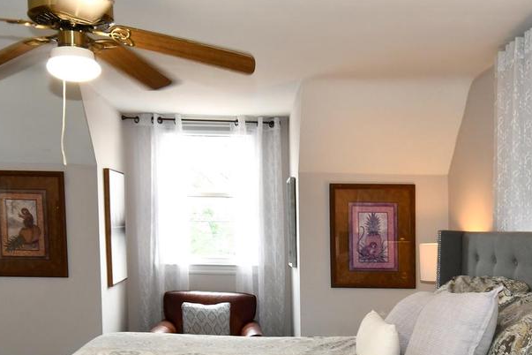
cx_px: 244
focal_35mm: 43
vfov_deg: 29.6
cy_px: 333
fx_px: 635
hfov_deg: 45.4
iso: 450
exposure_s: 1/60
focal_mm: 12
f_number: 4
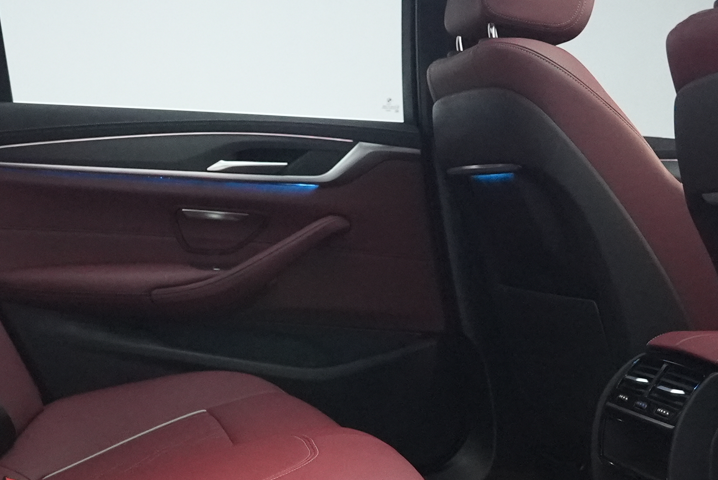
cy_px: 215
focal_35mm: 62
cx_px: 292
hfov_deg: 32.3
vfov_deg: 21.9
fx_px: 1237
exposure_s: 1/100
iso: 12800
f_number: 4
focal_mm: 24
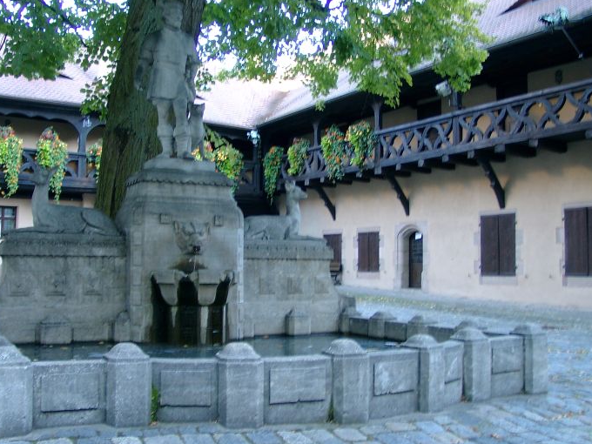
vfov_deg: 36.0
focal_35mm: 40
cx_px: 283
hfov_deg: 46.8
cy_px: 211
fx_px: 684
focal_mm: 7.13
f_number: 2
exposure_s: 1/32
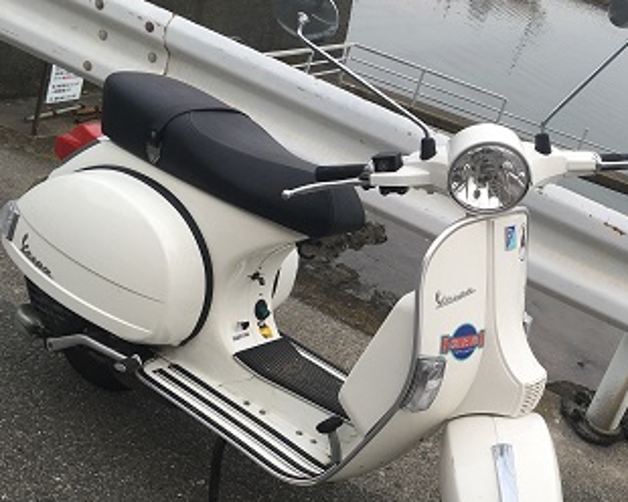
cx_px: 484
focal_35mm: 46
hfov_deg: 39.1
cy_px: 263
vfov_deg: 32.7
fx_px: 855
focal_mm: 4.15
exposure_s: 1/124
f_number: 2.2
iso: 25
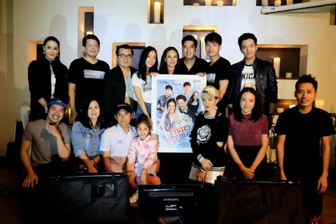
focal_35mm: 29
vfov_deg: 44.9
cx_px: 168
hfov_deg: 63.7
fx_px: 270
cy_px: 112
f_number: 2.8
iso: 1600
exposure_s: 1/60
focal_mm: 19.6
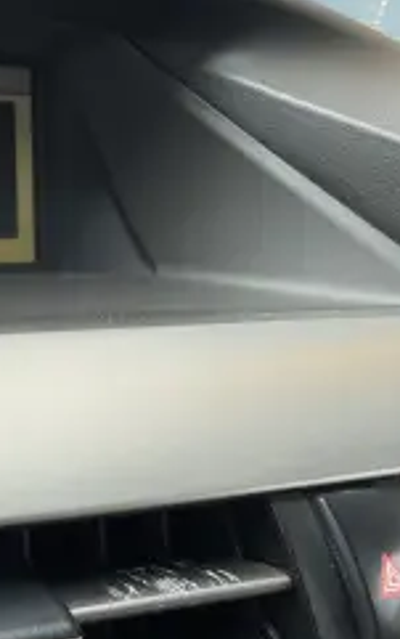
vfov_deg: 51.4
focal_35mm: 38
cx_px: -42
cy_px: 353
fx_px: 662
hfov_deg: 30.1
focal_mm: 2.22
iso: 40
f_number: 2.2
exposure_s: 1/276
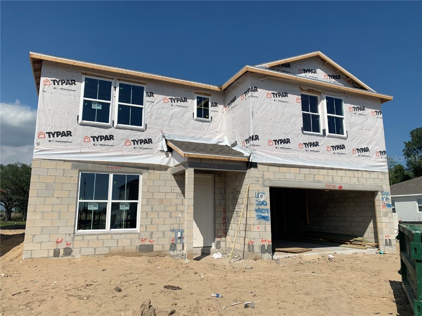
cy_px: 158
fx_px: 317
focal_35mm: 26
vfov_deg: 53.1
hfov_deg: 67.3
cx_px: 211
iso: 25
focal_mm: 4.25
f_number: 1.8
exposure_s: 1/5405
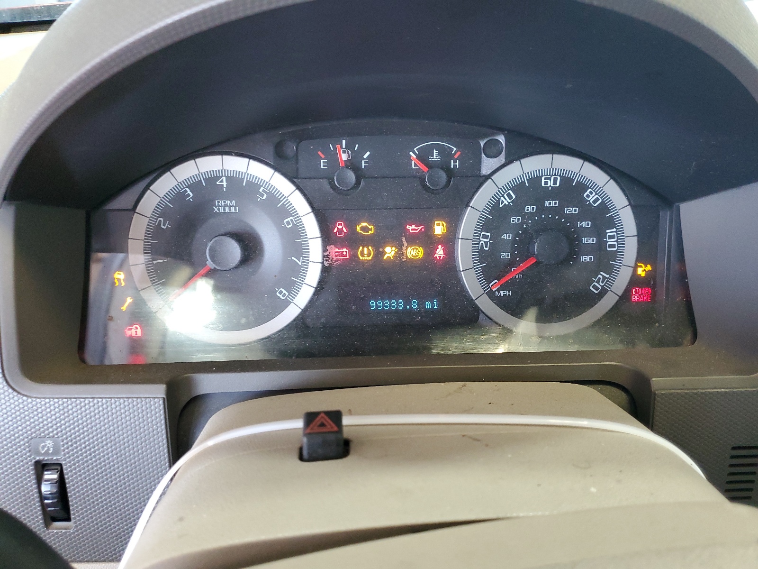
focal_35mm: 26
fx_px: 569
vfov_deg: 53.1
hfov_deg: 67.3
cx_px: 379
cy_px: 284
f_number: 1.5
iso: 281
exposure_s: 1/60.2
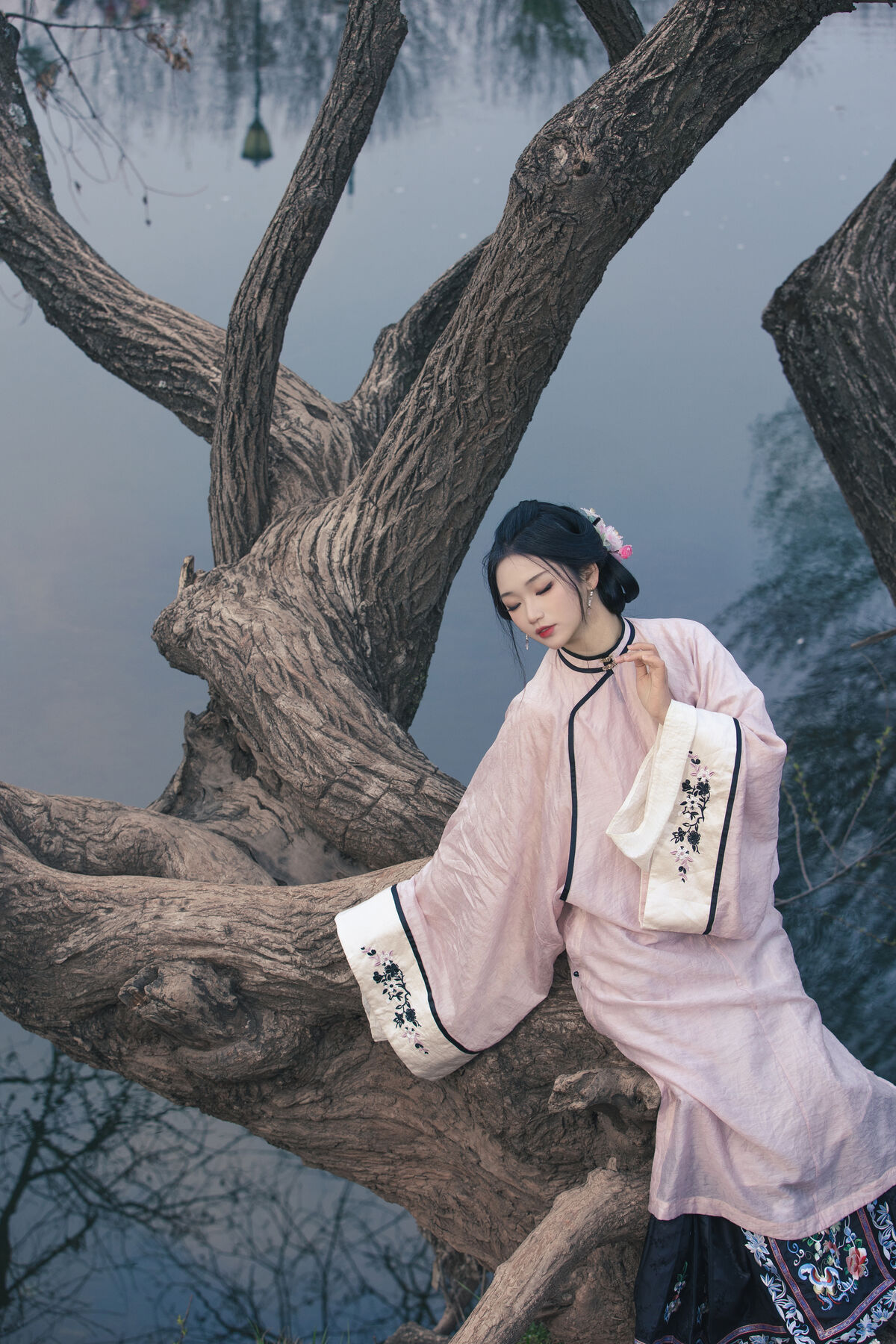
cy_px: 672
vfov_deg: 28.8
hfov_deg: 19.5
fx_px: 2613
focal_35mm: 70
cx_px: 448
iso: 400
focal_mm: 70
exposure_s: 1/200
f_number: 5
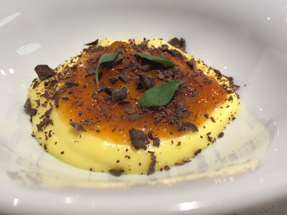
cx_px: 144
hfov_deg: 61.6
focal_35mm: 29
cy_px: 108
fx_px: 241
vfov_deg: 48.2
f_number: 2.2
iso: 100
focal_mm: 4.15
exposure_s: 1/33
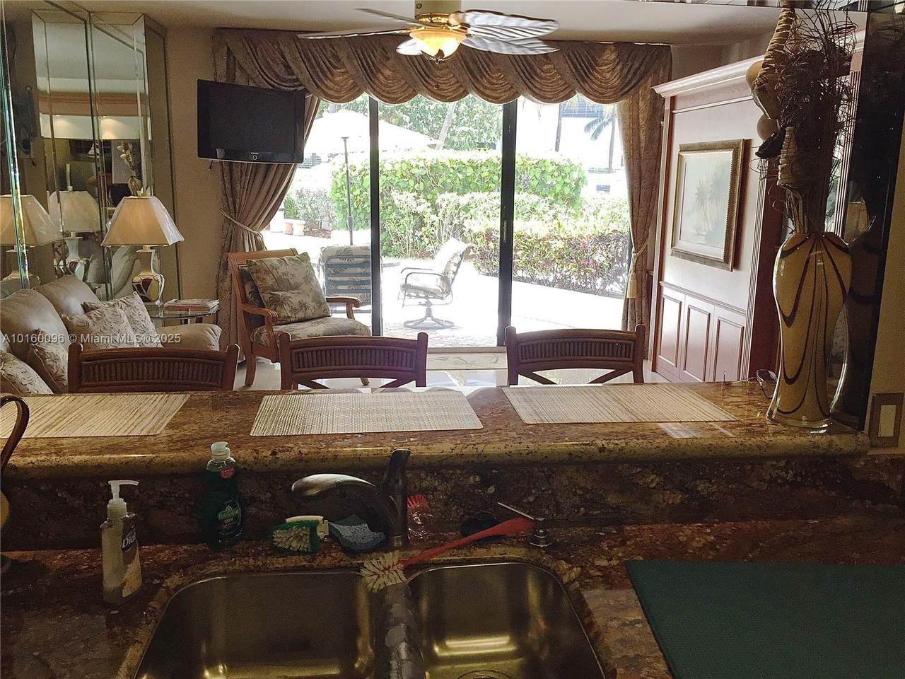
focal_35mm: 29
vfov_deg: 48.2
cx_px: 452
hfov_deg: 61.7
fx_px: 758
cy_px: 340
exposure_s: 1/120
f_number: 2.2
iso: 50
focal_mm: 4.15
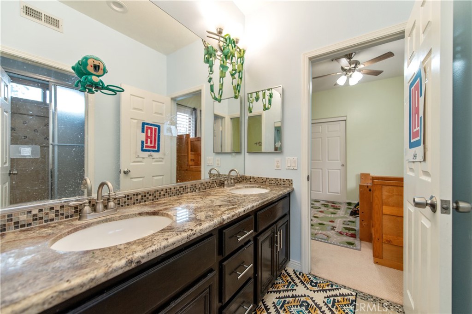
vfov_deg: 81.1
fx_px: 183
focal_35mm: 14
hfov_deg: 104.3
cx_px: 236
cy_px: 157
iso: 400
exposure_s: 1/160
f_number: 2.8
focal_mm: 14
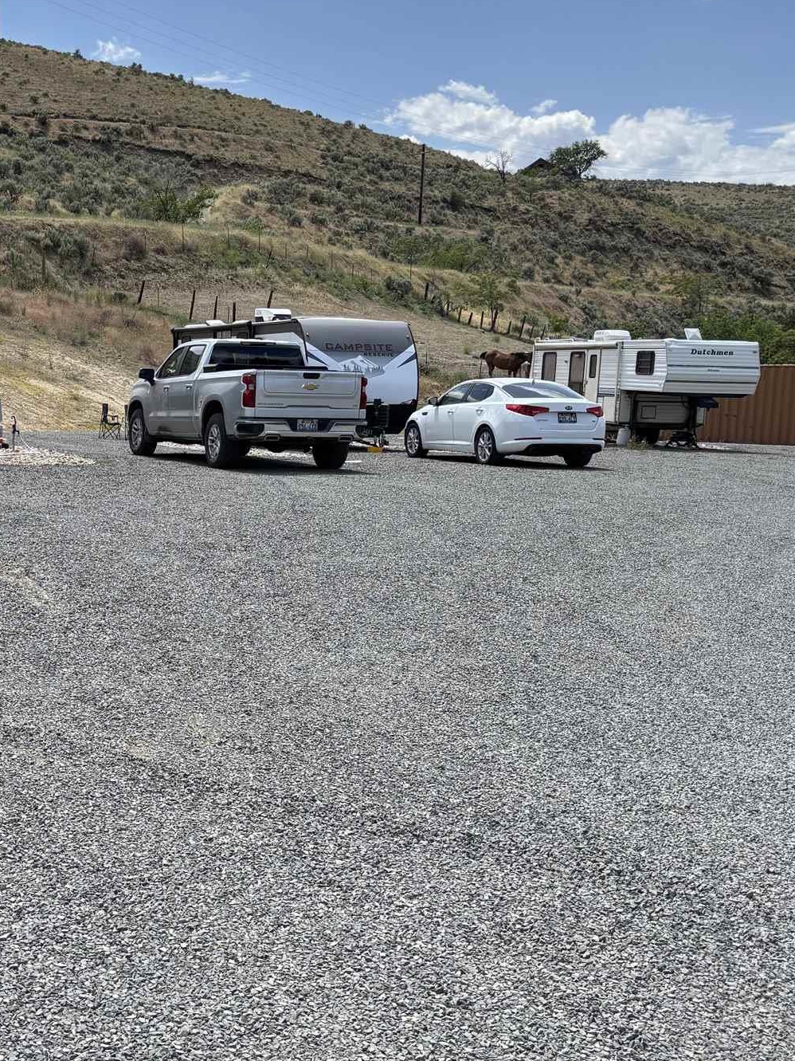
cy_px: 600
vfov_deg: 42.0
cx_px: 137
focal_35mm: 45
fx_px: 1378
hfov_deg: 31.2
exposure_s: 1/1751
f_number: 1.6
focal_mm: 5.96
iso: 50
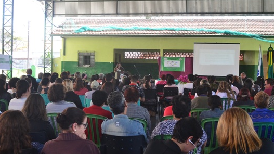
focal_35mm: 42
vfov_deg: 28.3
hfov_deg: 48.3
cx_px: 126
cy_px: 65
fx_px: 305
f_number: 8
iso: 400
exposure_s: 1/80
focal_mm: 22
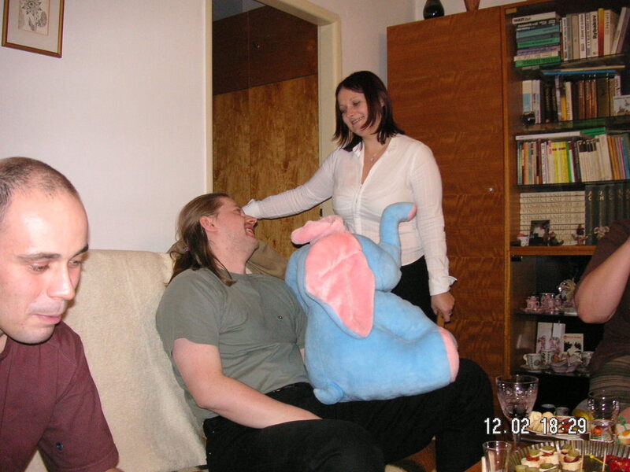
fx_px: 673
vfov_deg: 38.7
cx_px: 315
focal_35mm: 37
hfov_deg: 50.1
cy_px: 236
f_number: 2.8
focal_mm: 6.1
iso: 160
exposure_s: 1/45
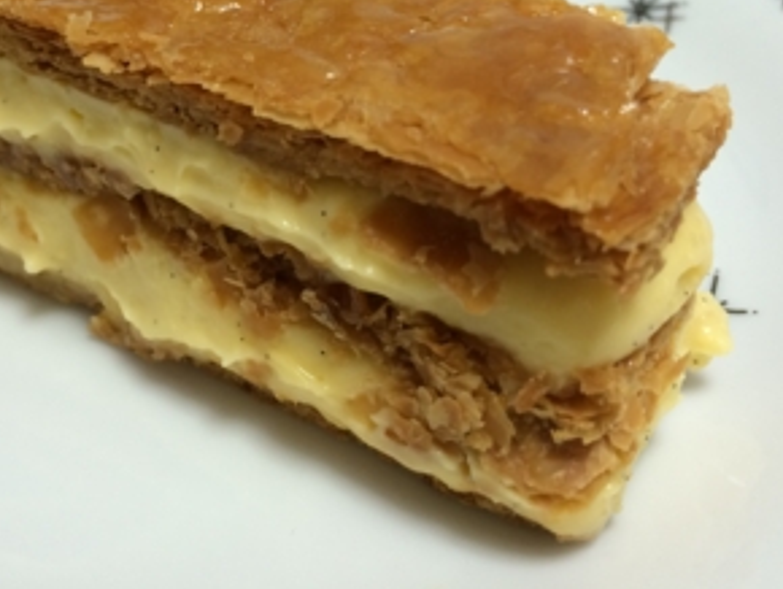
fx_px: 1019
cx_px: 273
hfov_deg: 41.6
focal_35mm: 45
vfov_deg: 31.8
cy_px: 165
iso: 80
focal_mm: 4.15
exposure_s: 1/30
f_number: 2.2
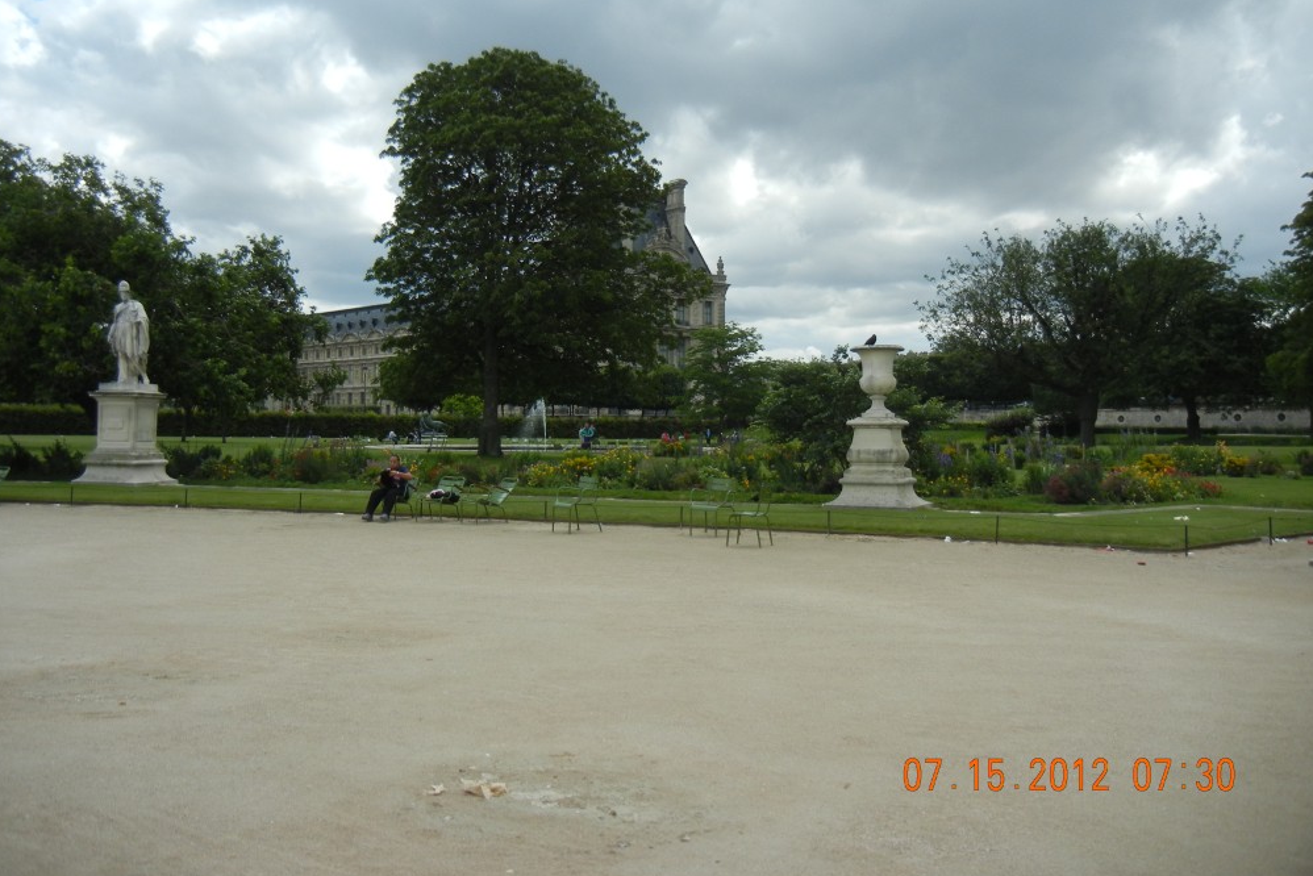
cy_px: 375
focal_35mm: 32
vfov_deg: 41.0
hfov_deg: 58.7
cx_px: 643
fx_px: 1167
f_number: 7
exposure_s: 1/354
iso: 160
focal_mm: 5.4
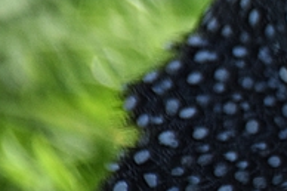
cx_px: 712
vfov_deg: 1.2
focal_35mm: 1111
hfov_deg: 1.9
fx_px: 8849
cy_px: -124
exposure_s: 1/320
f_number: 5.6
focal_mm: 140
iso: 400
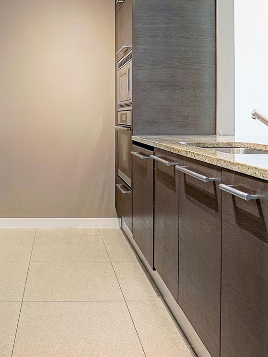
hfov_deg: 40.4
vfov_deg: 52.8
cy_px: 117
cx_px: 64
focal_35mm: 34
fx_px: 351
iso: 320
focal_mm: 11
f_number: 9
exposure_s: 1/6
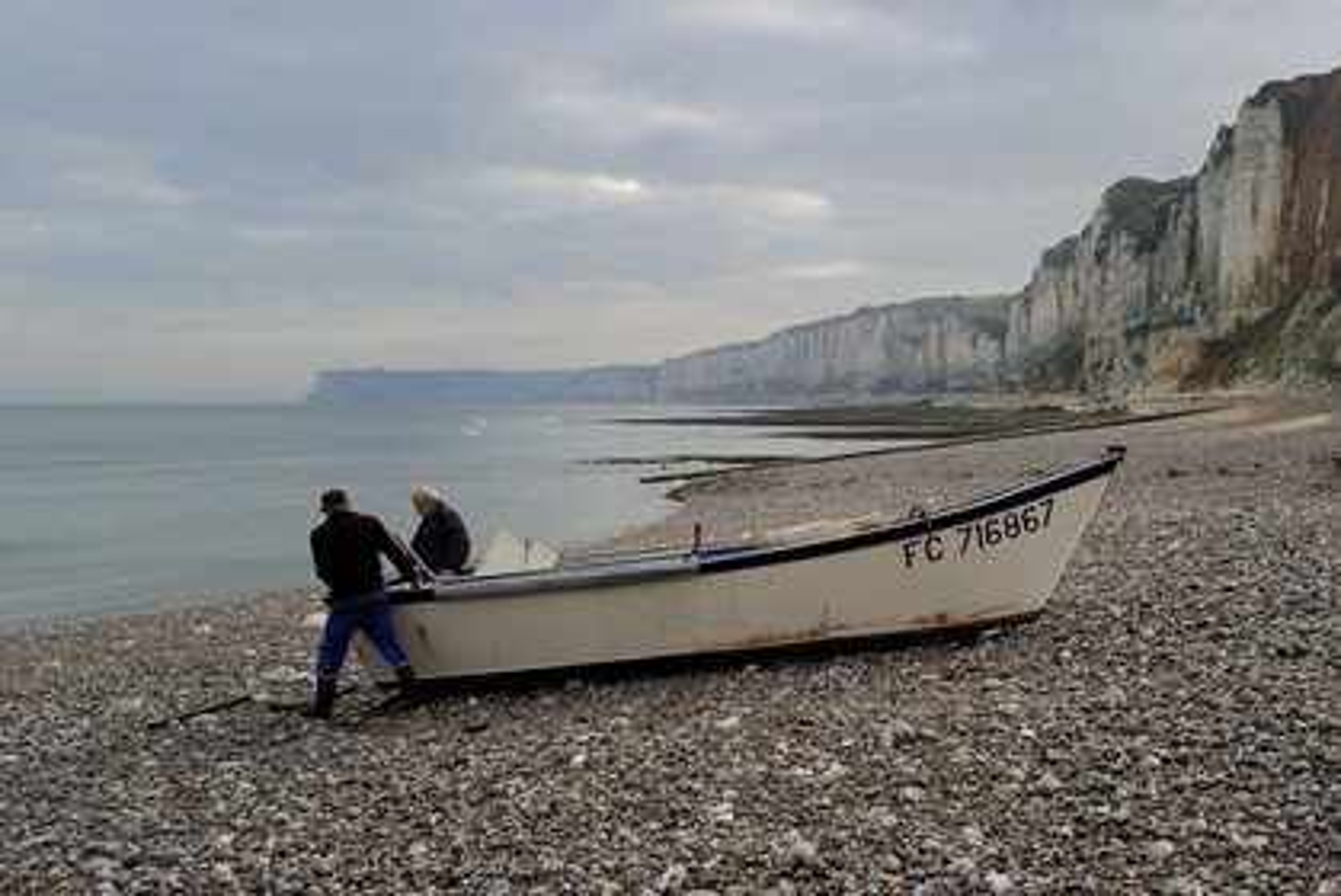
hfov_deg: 50.7
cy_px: 448
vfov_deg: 35.1
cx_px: 670
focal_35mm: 38
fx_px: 1416
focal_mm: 38
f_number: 10
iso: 400
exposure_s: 1/160
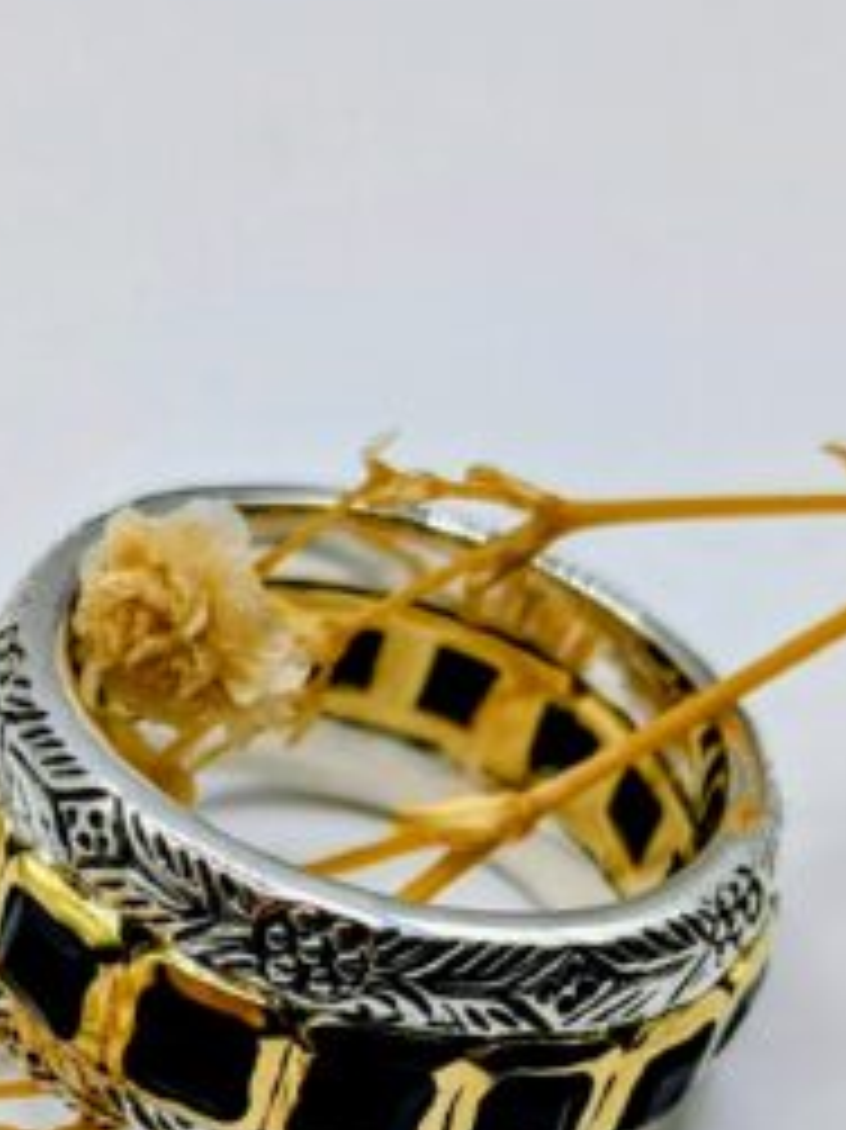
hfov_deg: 28.3
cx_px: 270
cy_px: 984
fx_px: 1663
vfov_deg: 35.6
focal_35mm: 51
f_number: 1.7
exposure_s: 1/393
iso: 43
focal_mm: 4.53
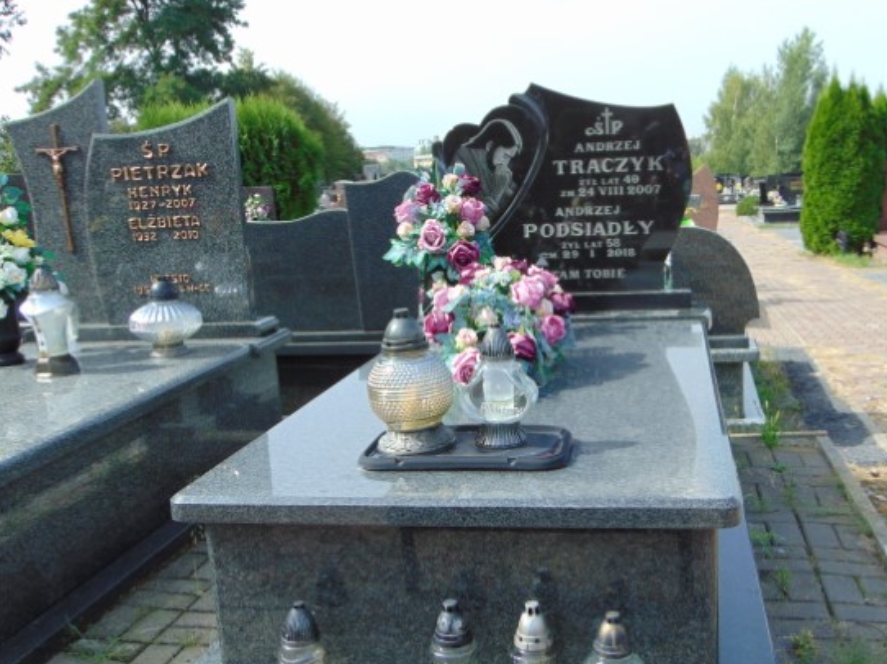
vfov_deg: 36.7
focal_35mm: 39
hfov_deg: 47.7
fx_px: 999
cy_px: 371
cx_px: 512
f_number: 3.2
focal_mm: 5.8
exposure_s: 1/640
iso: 80
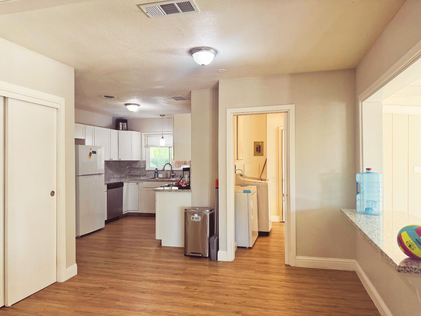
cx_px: 210
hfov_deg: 71.6
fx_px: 292
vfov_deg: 56.8
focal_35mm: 24
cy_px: 158
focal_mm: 6.76
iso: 160
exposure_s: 1/60
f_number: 1.78
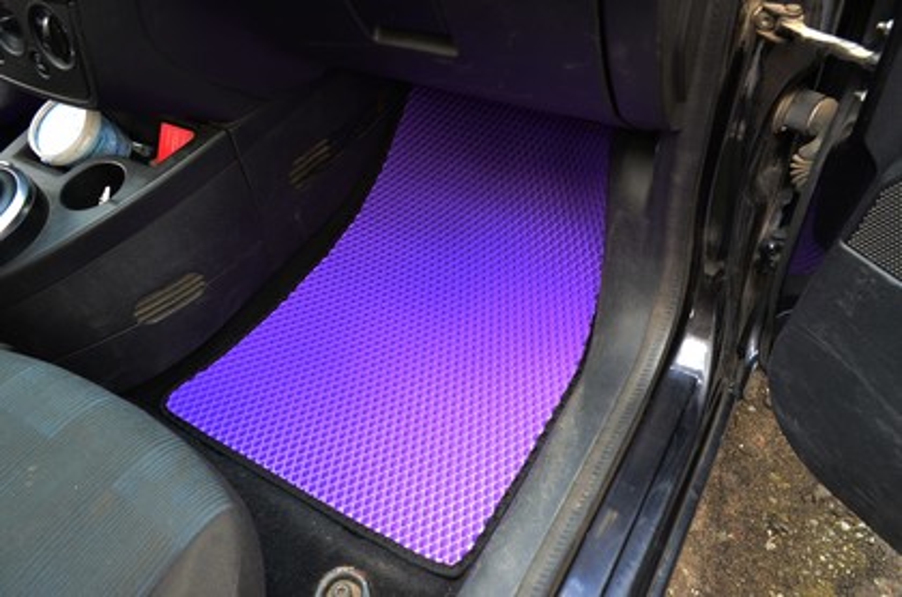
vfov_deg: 47.7
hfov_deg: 67.5
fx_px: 675
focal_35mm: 27
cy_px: 298
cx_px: 451
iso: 800
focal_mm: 18
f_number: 5.6
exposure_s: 1/8
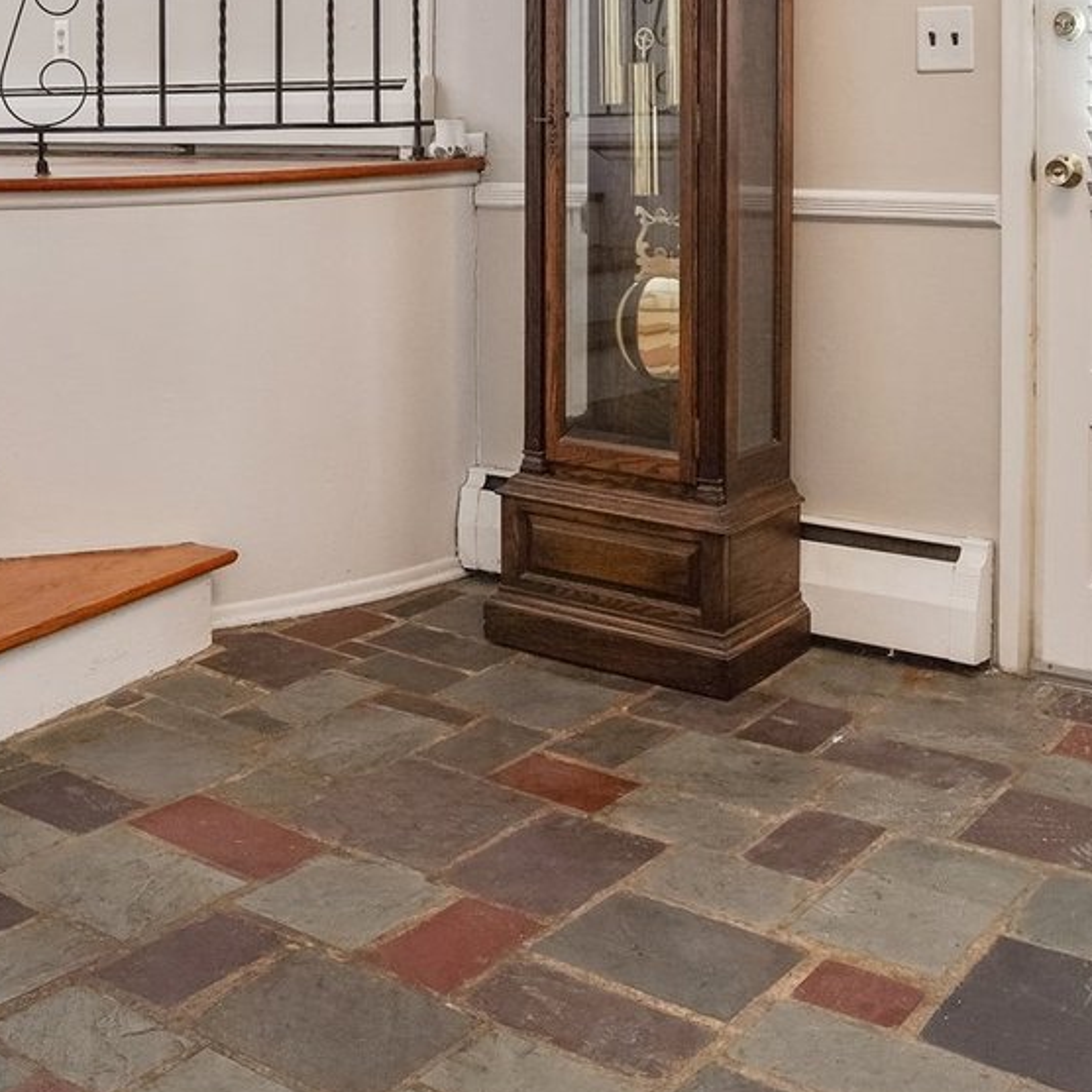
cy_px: 161
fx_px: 1570
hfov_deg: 38.3
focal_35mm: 44
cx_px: 548
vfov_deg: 36.5
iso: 400
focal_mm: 16
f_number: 8
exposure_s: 1/13
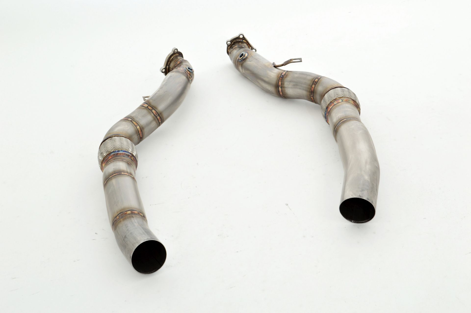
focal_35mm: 63
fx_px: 824
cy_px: 156
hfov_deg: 31.9
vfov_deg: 21.5
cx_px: 236
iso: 200
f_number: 10
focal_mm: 42
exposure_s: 1/160
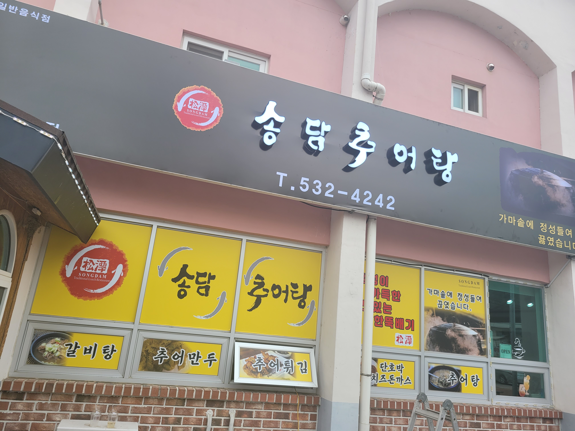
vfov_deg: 53.1
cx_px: 288
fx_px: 432
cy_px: 216
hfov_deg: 67.3
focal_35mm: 26
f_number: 1.8
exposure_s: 1/428
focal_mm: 5.4
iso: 40
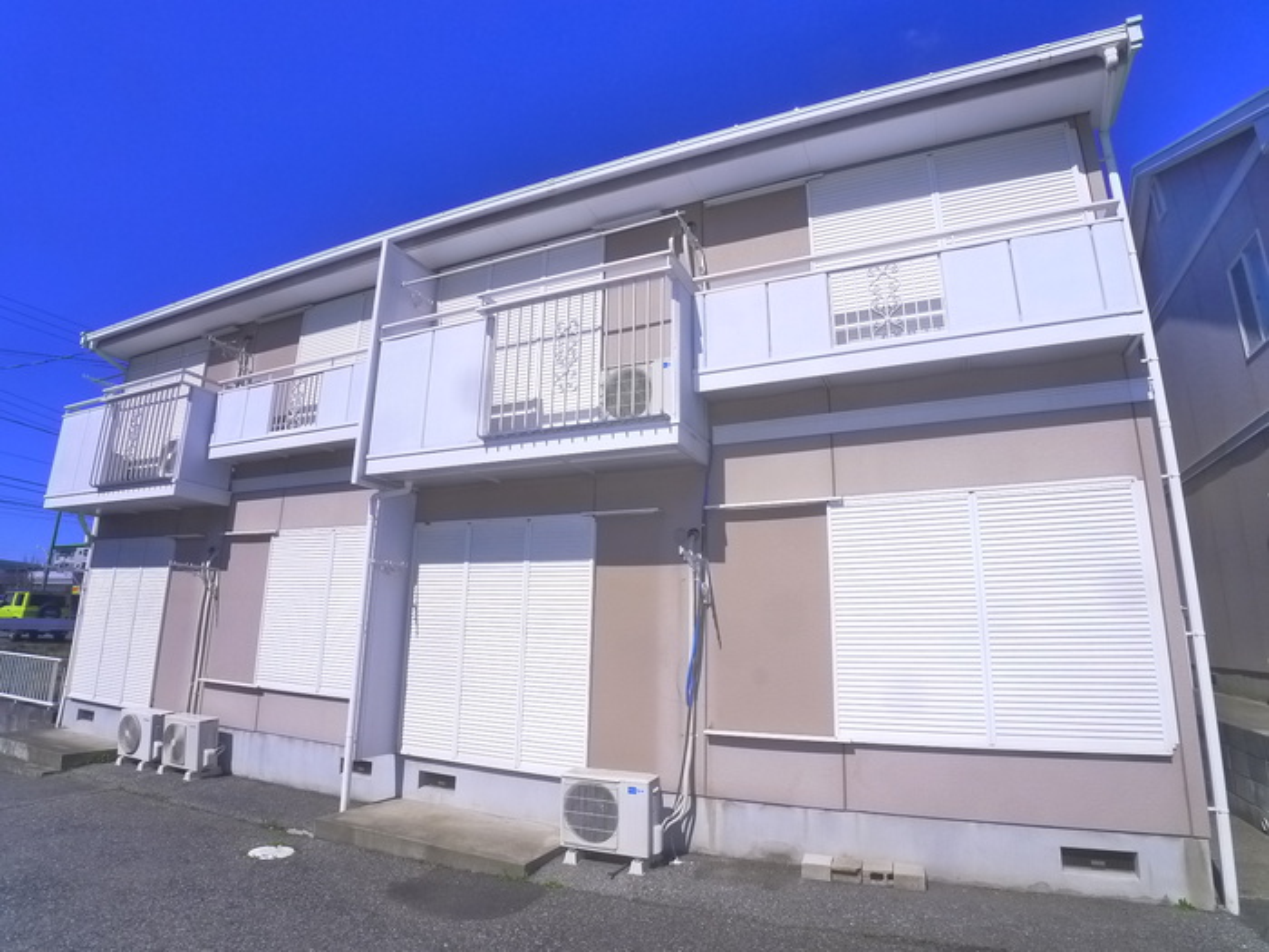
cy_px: 476
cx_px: 634
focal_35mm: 24
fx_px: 880
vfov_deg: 56.8
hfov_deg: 71.6
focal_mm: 5.1
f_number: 5.6
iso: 400
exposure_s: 1/1000
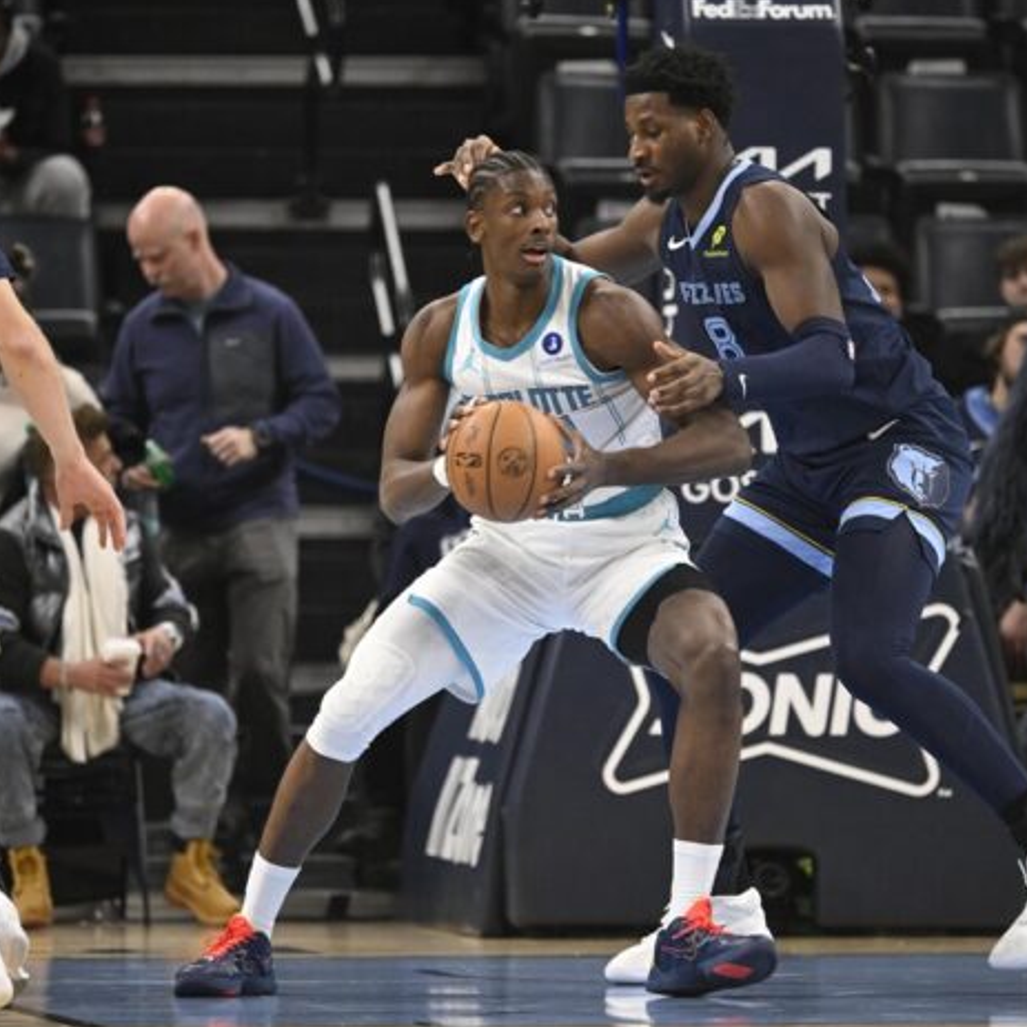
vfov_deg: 4.1
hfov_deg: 4.1
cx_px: 519
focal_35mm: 423
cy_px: 519
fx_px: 14198
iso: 3200
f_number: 4
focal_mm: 300
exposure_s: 1/800
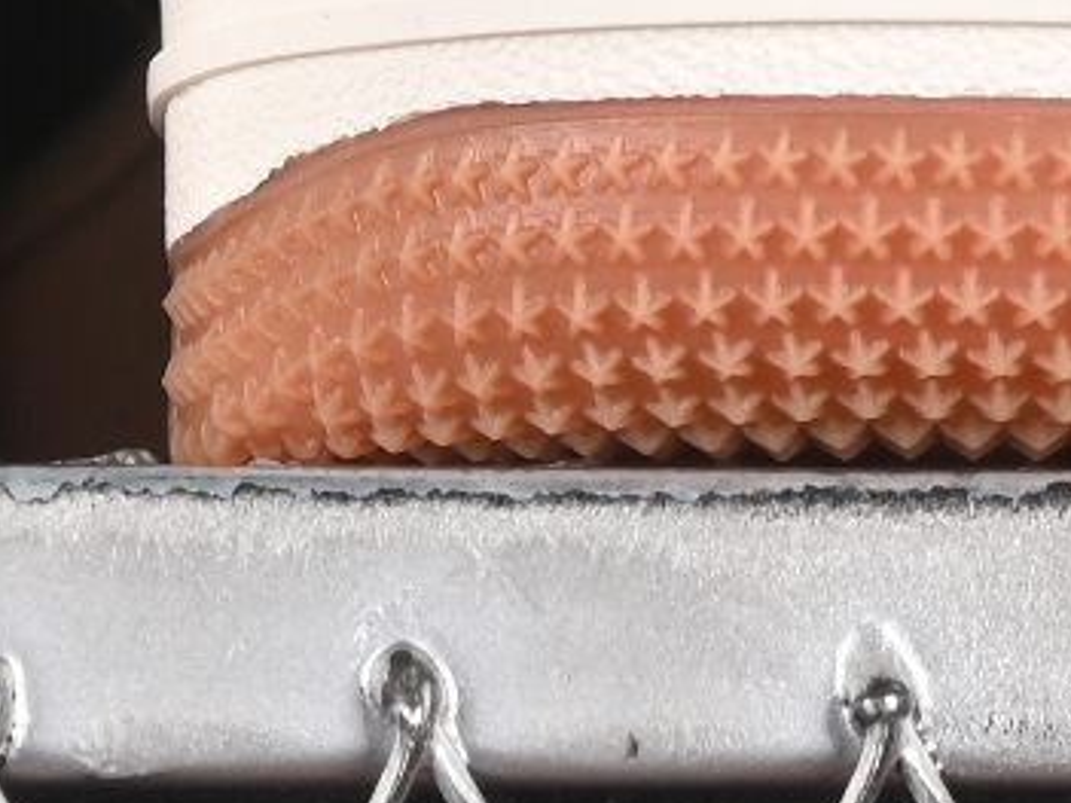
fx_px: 17691
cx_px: 61
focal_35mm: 572
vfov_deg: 2.6
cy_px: -1304
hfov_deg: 3.5
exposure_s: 1/60
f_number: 6.3
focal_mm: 50
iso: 160
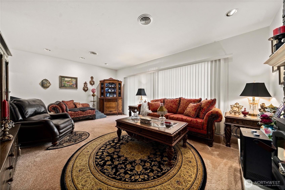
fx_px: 95
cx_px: 142
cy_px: 95
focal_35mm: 12
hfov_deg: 112.6
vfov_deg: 90.0
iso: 1250
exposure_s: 1/6
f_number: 6.7
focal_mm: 12
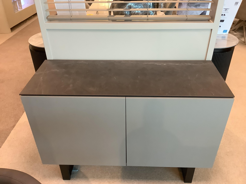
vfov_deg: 45.4
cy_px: 92
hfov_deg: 58.4
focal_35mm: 31
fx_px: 220
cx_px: 123
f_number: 2.4
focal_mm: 3.3
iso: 200
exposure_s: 1/50
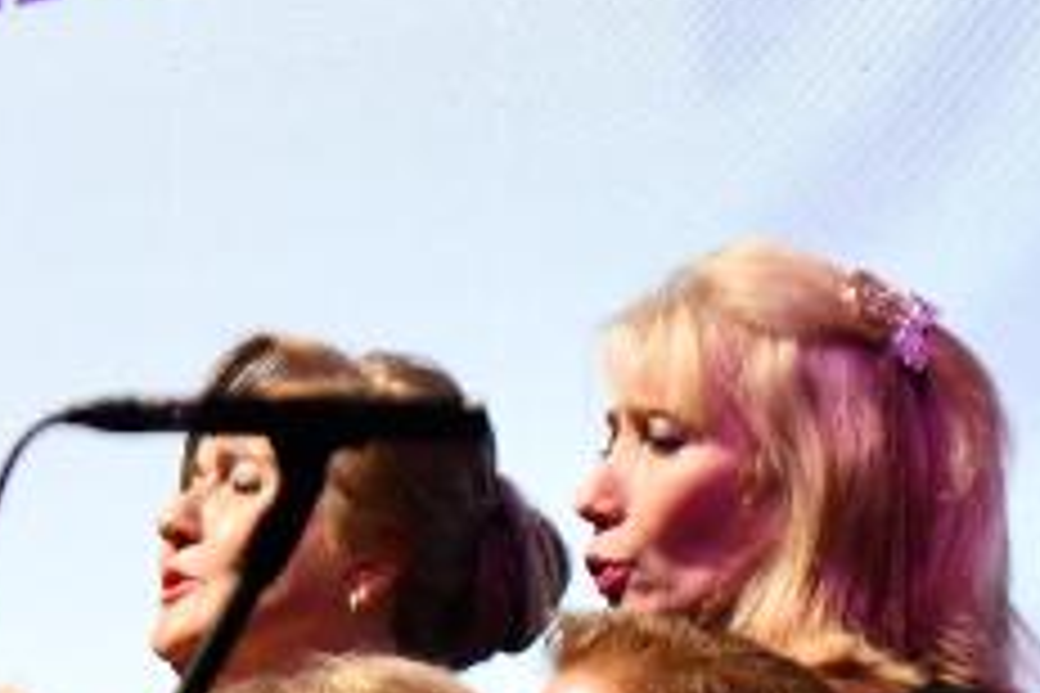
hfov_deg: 5.6
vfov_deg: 3.8
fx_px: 10486
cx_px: -684
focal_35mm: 363
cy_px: 1260
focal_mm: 70
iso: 1000
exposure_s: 1/160
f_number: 2.8
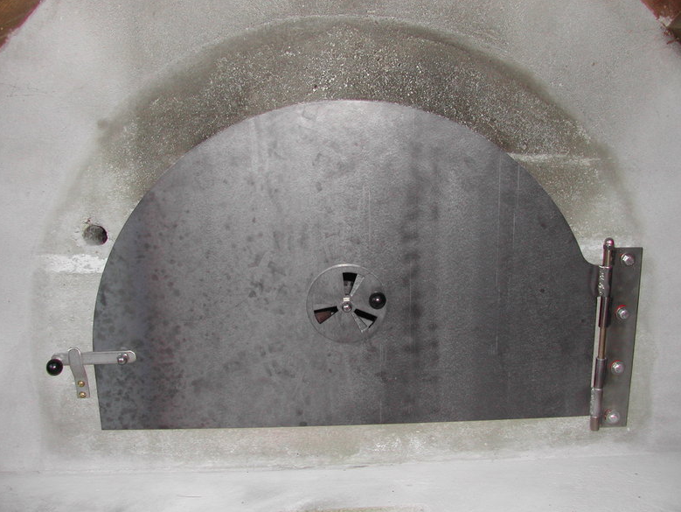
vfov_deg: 36.8
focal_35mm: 39
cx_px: 332
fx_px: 768
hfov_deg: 47.8
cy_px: 257
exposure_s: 1/60
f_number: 2.8
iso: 100
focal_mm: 8
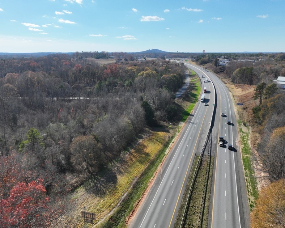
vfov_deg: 54.9
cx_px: 136
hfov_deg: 66.0
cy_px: 110
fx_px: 219
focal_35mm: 26
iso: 280
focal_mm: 12.29
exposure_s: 1/500
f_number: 2.8
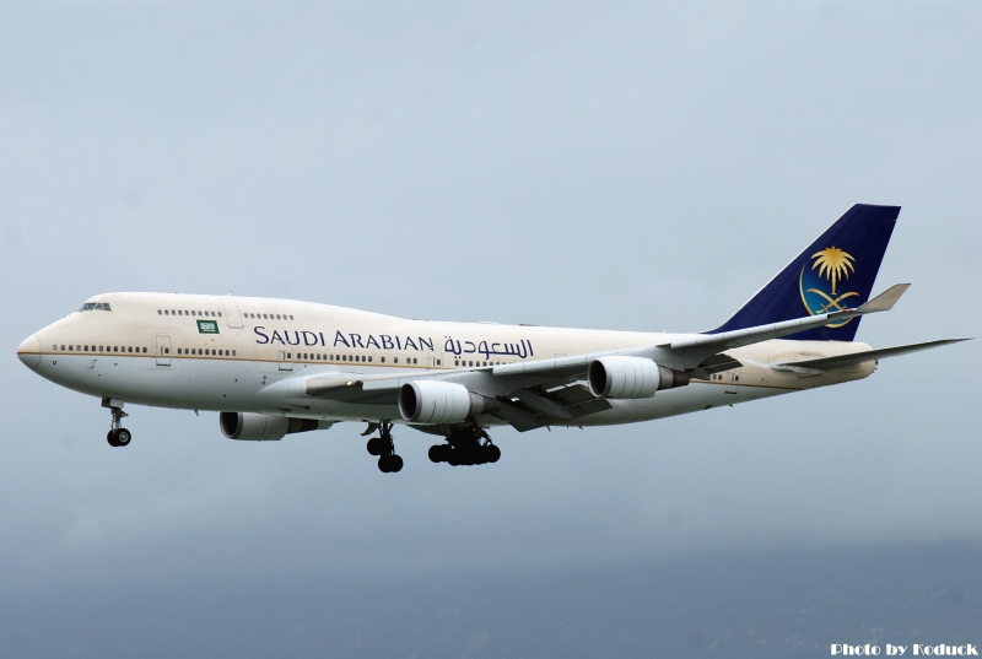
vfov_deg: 3.8
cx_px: 491
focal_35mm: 360
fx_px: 9840
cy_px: 330
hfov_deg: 5.7
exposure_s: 1/800
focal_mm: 240
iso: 200
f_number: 7.1
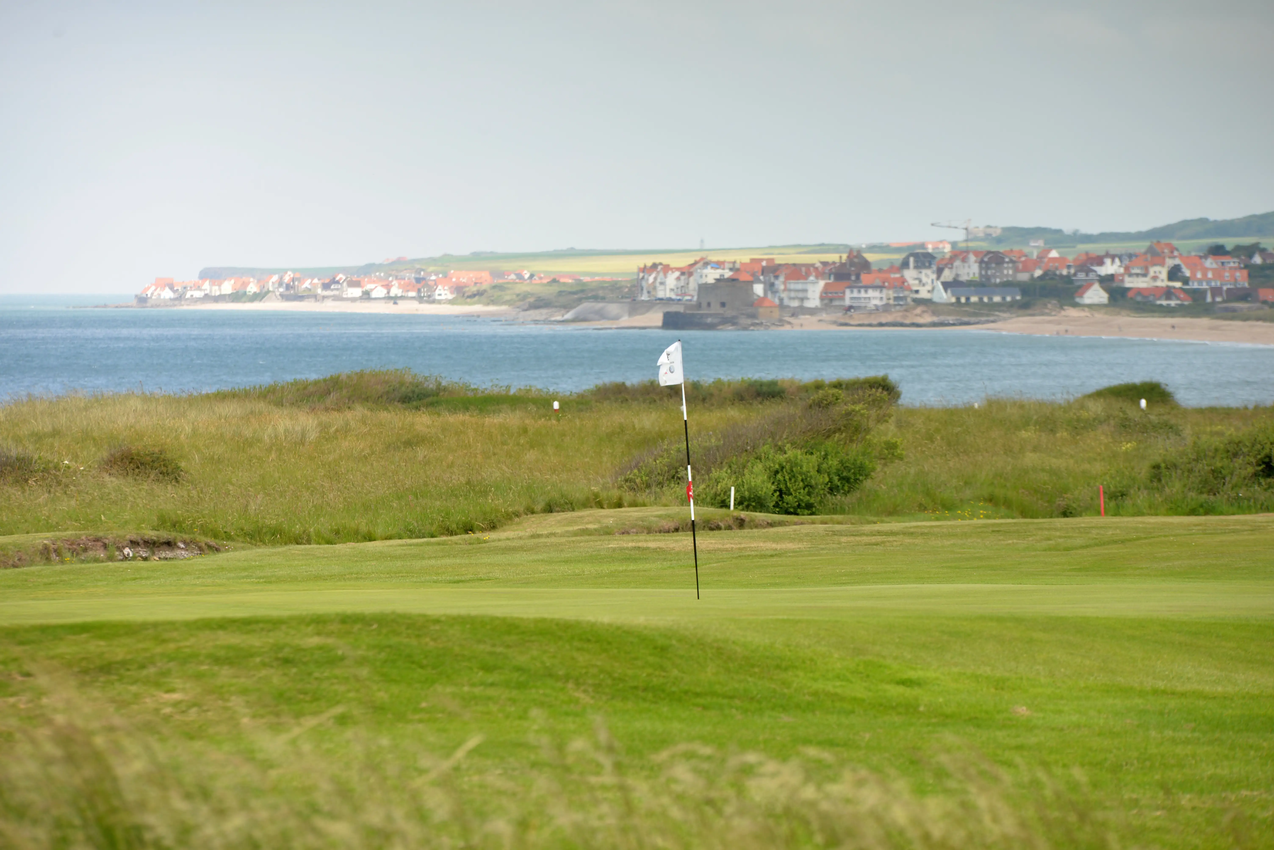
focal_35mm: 200
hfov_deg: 10.3
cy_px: 425
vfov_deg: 6.9
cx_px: 637
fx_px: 7080
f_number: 5.6
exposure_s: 1/500
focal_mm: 200
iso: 320
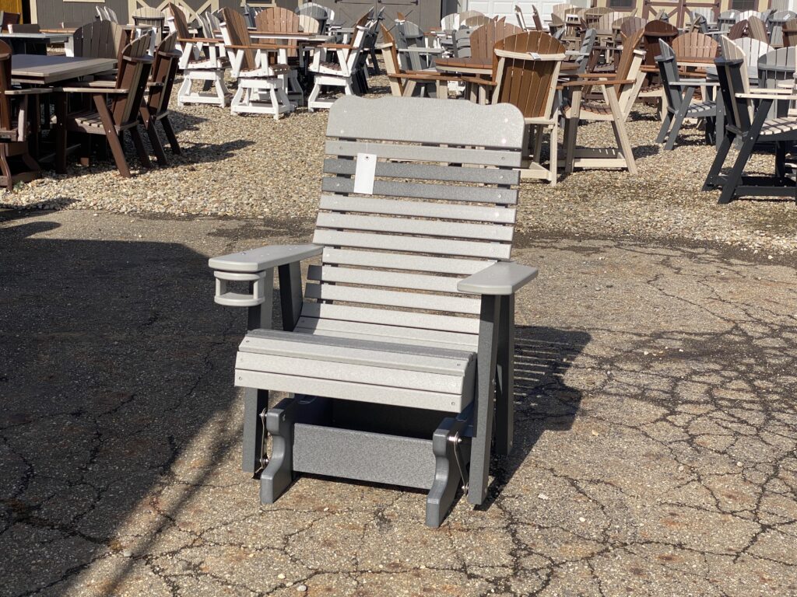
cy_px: 298
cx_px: 398
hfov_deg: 36.8
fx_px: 1197
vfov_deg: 28.0
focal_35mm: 52
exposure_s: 1/1497
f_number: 2
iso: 20
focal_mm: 6
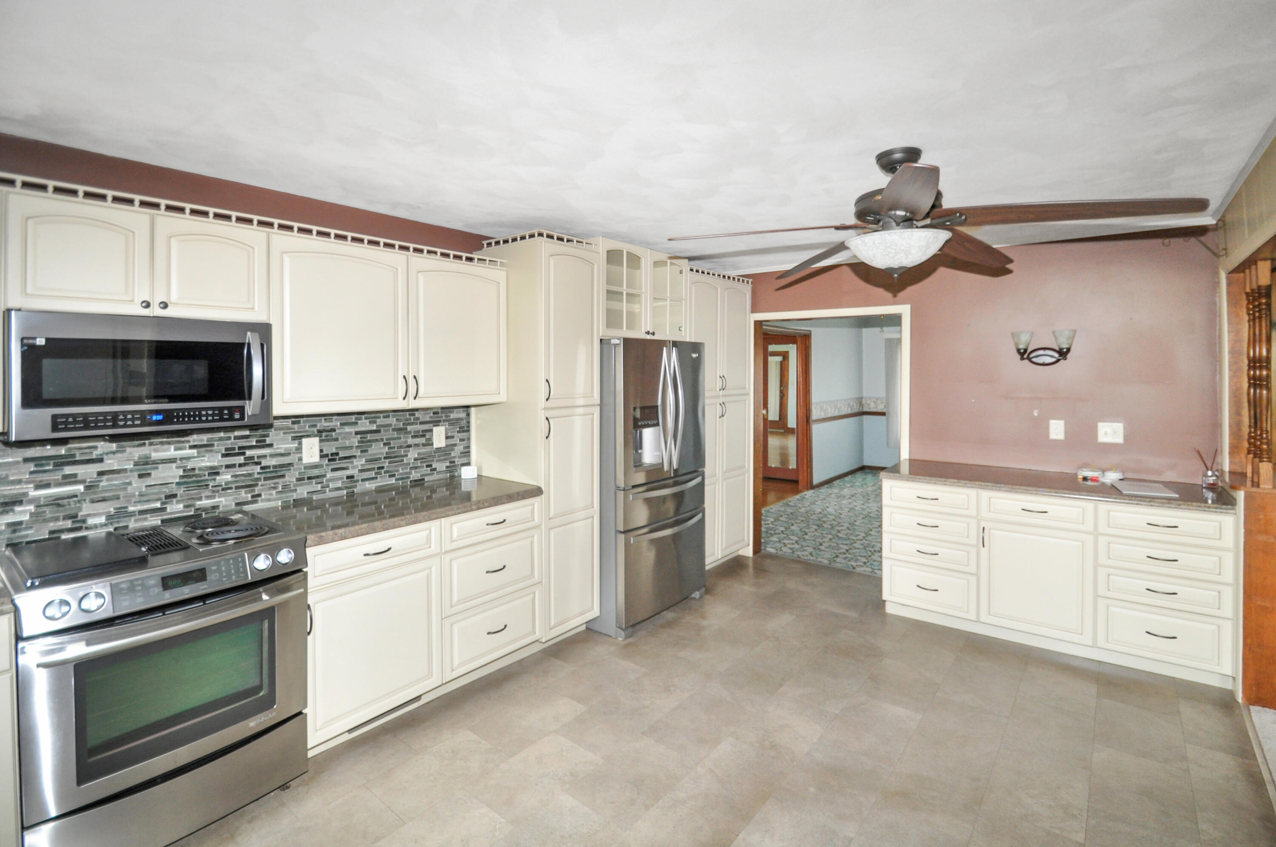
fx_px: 531
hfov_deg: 100.5
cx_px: 638
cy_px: 424
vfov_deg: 77.2
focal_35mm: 15
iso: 800
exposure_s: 1/60
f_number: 4
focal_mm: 10
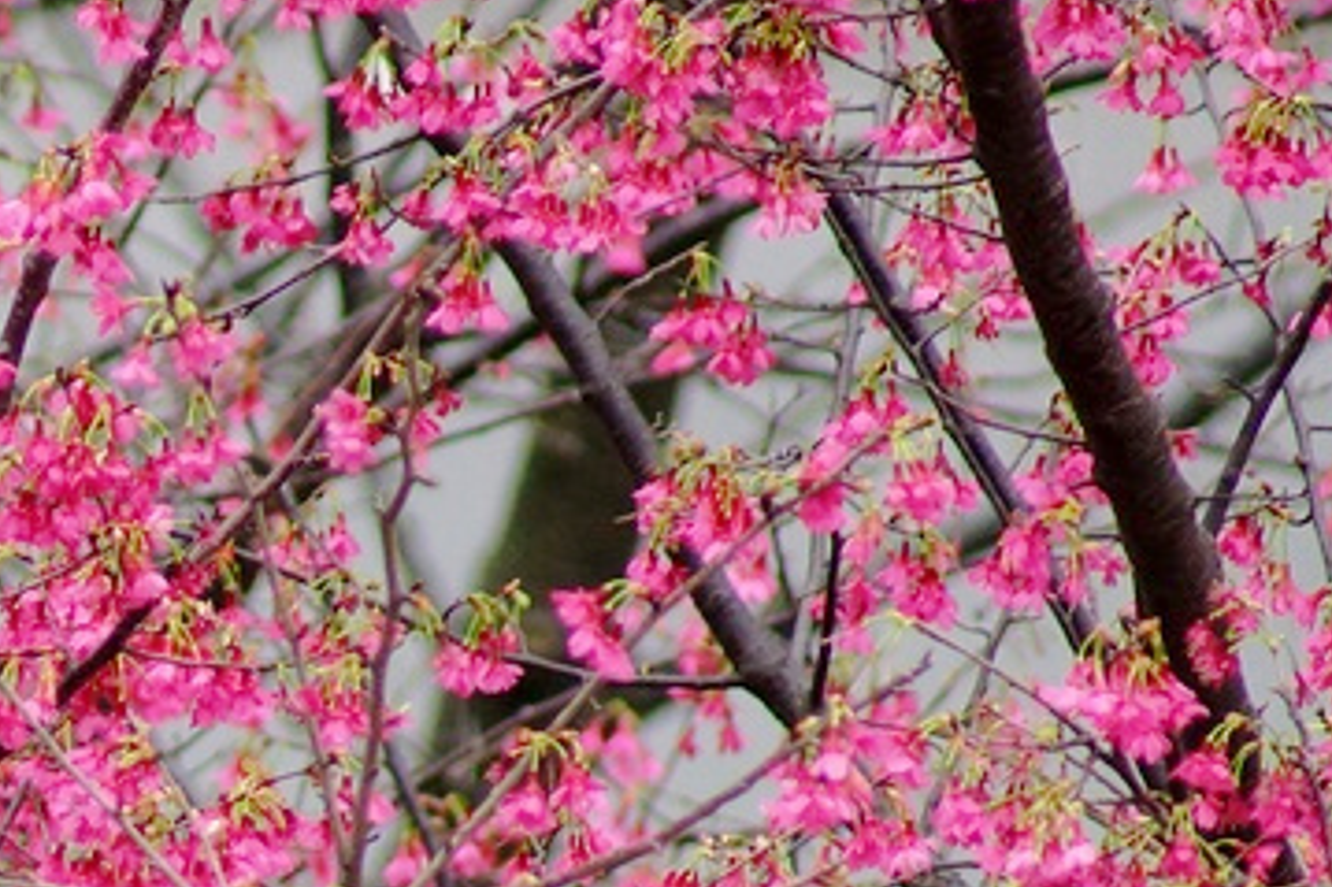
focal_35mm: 1285
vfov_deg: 1.1
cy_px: 1015
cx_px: -152
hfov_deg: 1.6
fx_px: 47521
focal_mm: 300
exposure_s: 1/500
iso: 800
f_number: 6.3
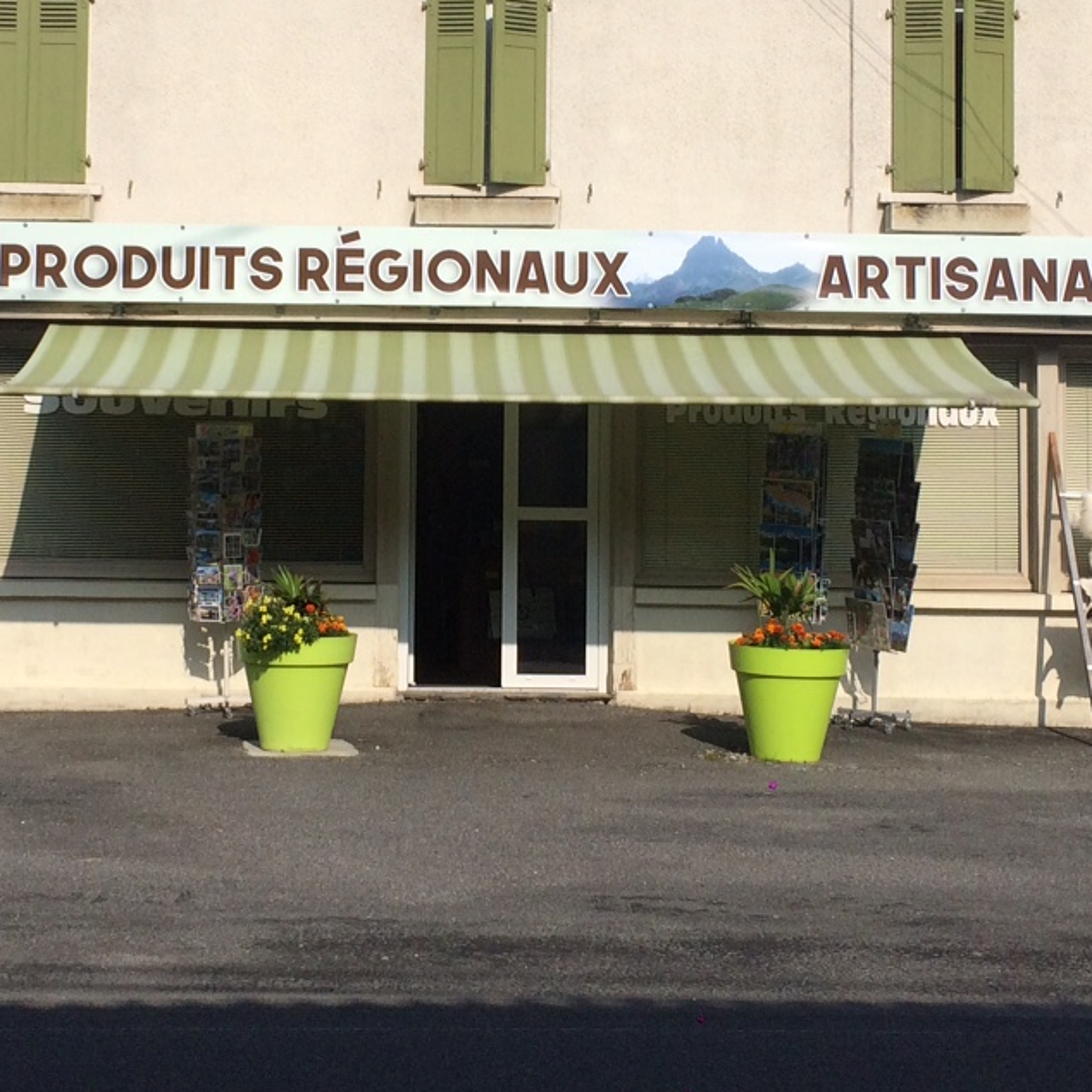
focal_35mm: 66
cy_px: 343
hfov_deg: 26.0
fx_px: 2356
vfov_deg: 25.9
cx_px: 434
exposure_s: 1/5128
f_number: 2.2
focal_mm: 4.15
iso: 40
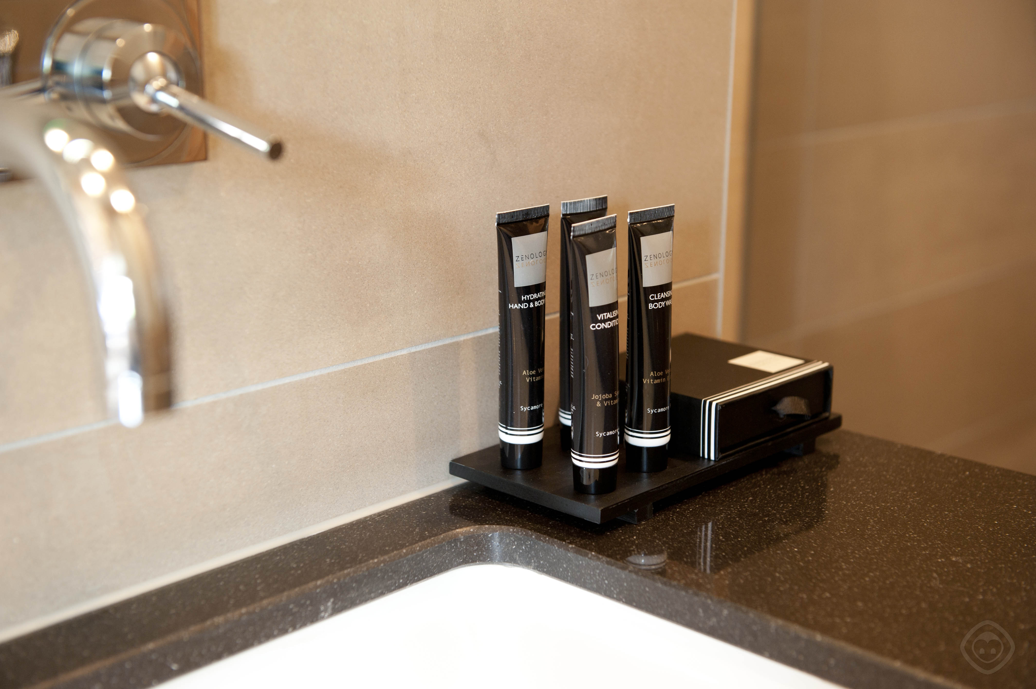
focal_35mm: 52
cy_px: 344
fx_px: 1495
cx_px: 518
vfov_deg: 26.0
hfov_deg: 38.2
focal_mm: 52
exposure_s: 1/10
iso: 400
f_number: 4
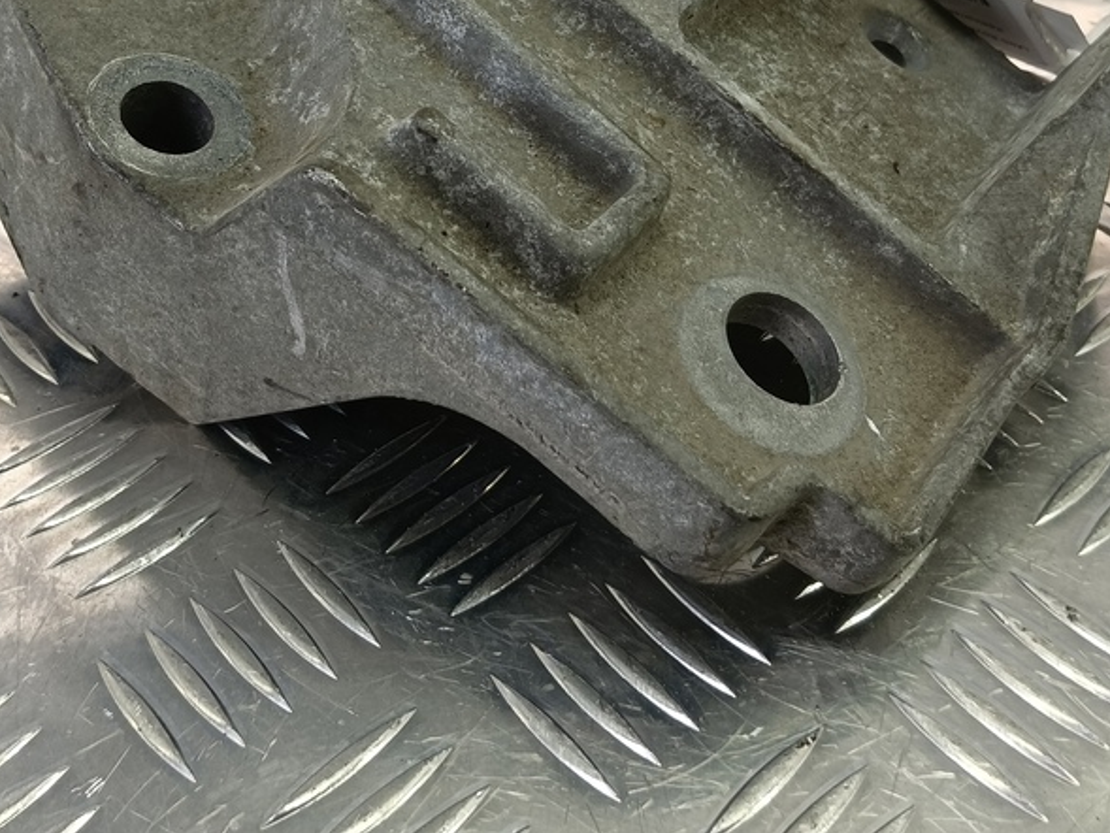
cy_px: 113
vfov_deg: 34.3
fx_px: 1283
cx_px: 530
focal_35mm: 40
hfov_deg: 46.8
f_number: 1.6
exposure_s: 1/50
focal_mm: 4.11
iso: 101
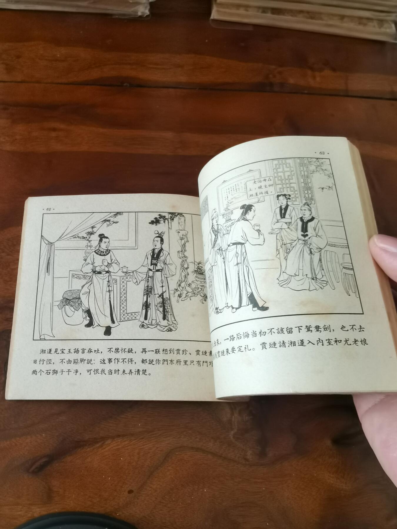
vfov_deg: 65.3
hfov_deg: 51.4
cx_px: 198
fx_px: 413
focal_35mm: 27
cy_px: 264
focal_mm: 2.26
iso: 200
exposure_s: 1/50
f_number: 2.2
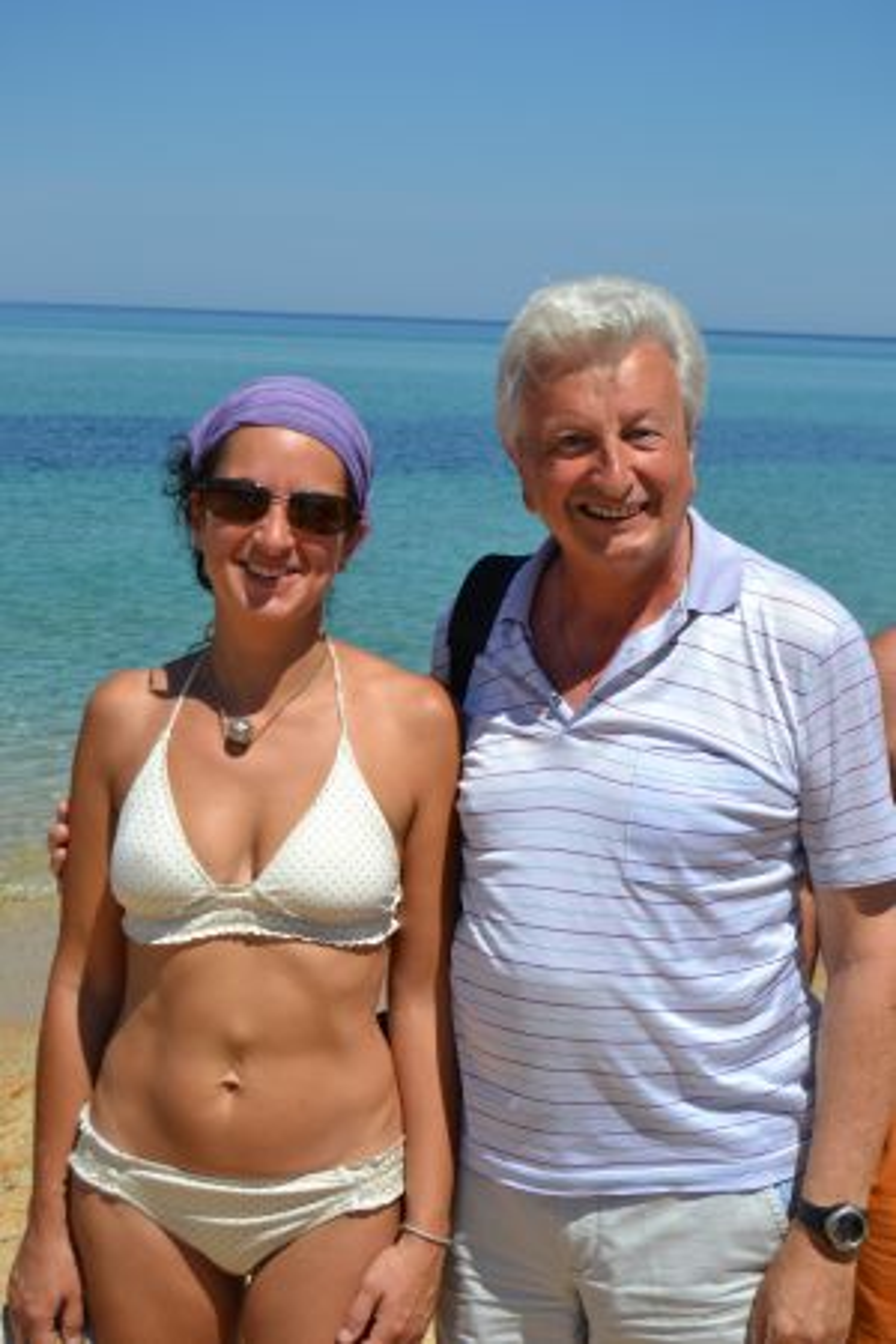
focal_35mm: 60
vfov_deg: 33.4
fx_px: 2240
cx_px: 448
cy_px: 672
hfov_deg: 22.6
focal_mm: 40
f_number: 7.1
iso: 400
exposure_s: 1/2000
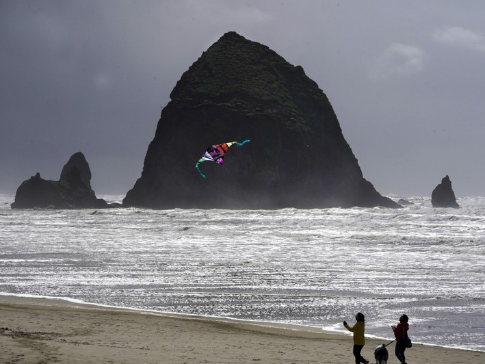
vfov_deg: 12.2
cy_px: 194
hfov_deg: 16.1
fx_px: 1710
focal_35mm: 122
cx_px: 259
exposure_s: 1/2000
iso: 800
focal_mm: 100
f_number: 22
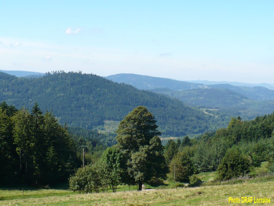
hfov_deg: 31.2
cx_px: 137
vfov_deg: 23.7
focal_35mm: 62
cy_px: 103
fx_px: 491
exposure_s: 1/800
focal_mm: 7
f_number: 2.9
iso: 100
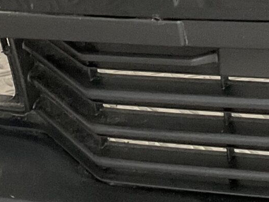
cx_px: 113
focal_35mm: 142
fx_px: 1103
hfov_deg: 13.9
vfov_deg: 10.3
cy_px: -45
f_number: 1.8
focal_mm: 3
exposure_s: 1/50
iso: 160
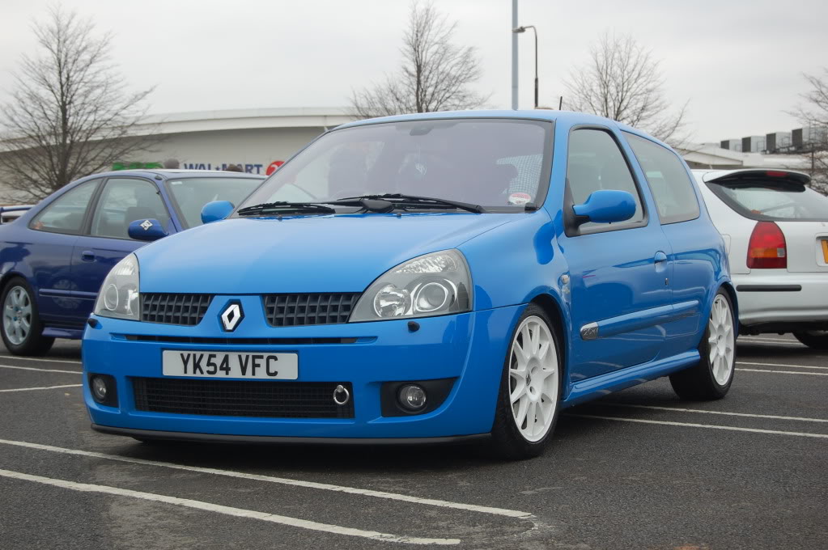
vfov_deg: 18.9
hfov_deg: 28.1
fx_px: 1654
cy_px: 275
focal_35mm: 72
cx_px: 414
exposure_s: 1/125
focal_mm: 48
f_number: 5.6
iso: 250
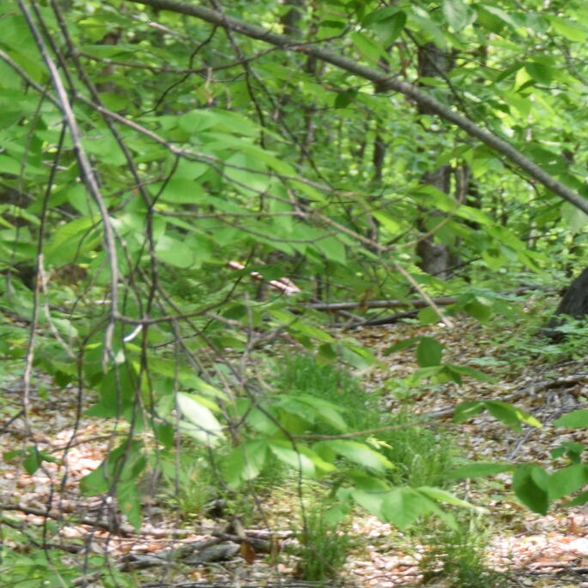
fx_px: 6954
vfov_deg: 4.8
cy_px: 284
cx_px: 860
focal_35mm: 362
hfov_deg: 4.8
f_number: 6.3
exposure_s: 1/160
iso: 400
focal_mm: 65
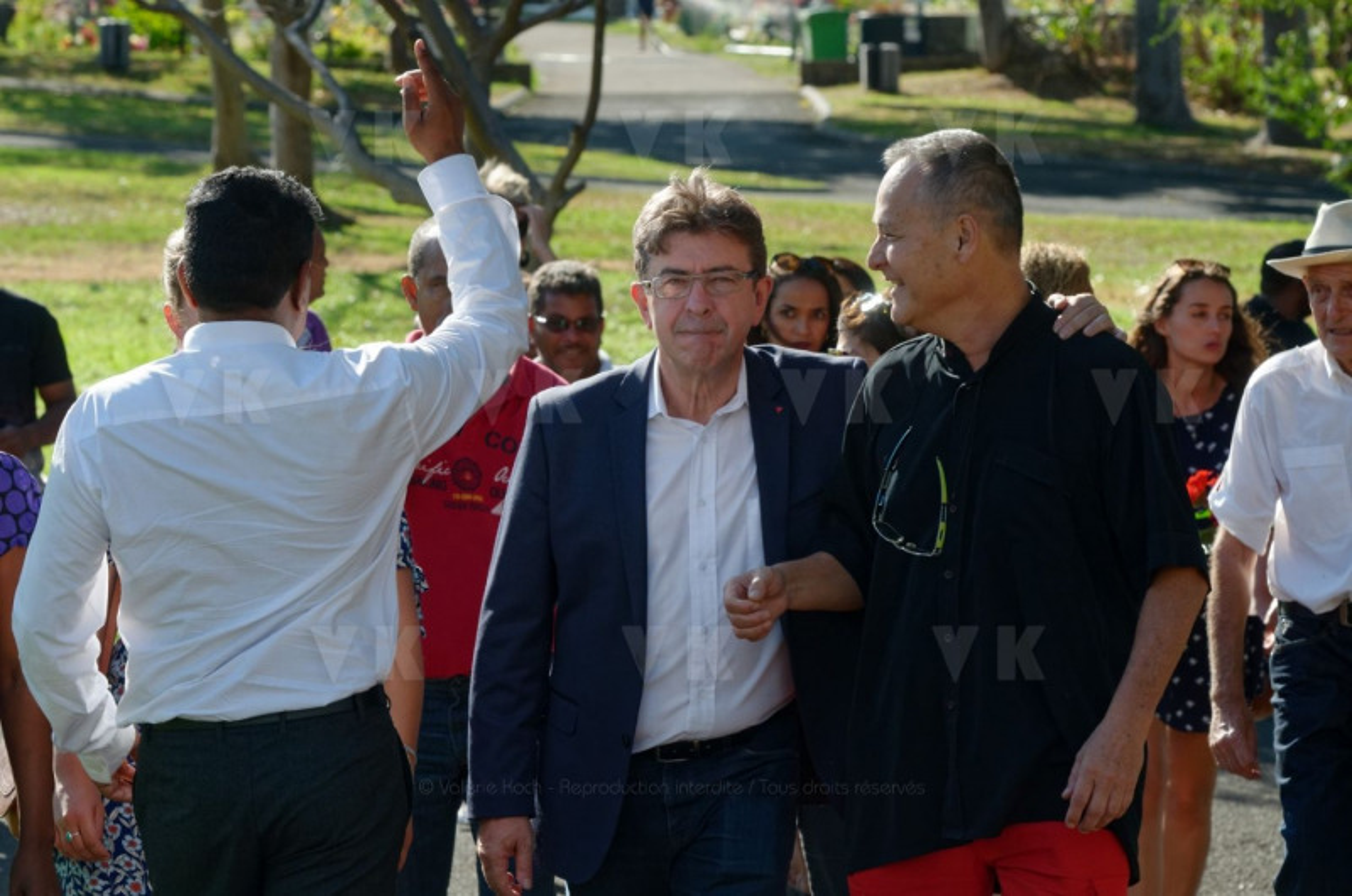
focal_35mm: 188
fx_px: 7028
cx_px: 676
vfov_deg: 7.3
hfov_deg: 11.0
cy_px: 448
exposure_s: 1/400
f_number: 9
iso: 250
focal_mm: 125
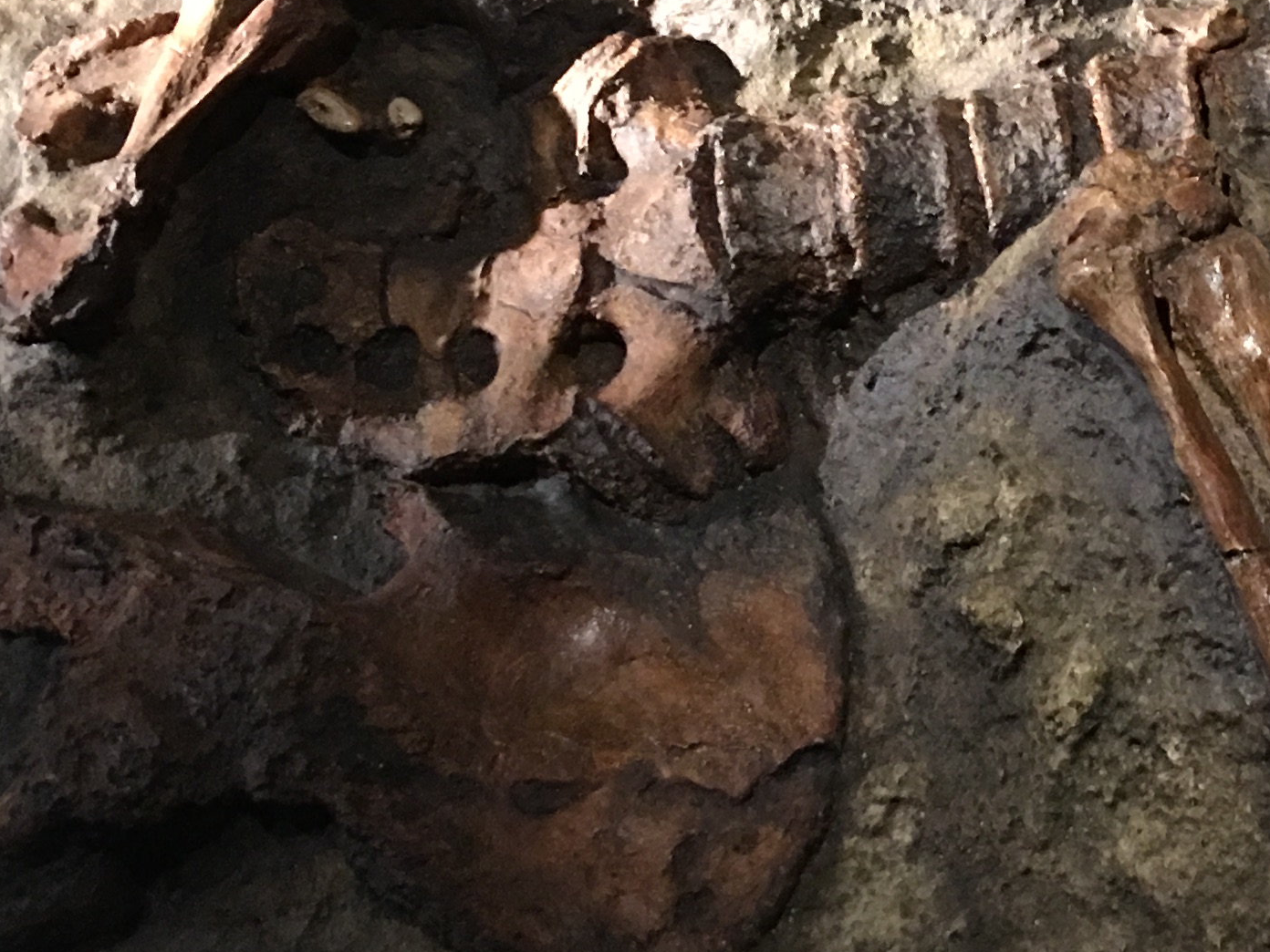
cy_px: 446
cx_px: 1166
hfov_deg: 22.7
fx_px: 3082
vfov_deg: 17.6
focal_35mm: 84
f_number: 2.2
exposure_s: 1/4
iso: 80
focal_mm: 4.15
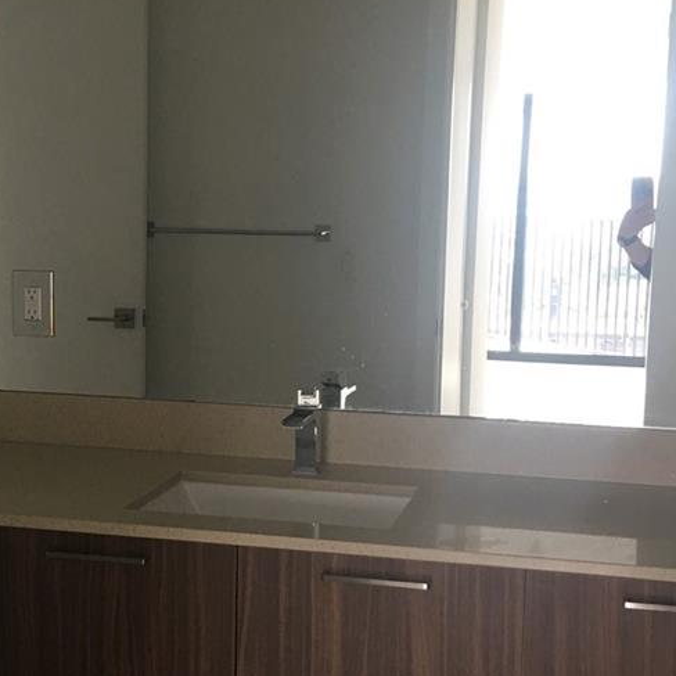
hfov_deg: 27.3
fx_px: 1392
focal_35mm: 63
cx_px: 281
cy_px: 393
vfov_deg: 27.3
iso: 25
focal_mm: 4.15
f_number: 2.2
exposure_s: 1/30
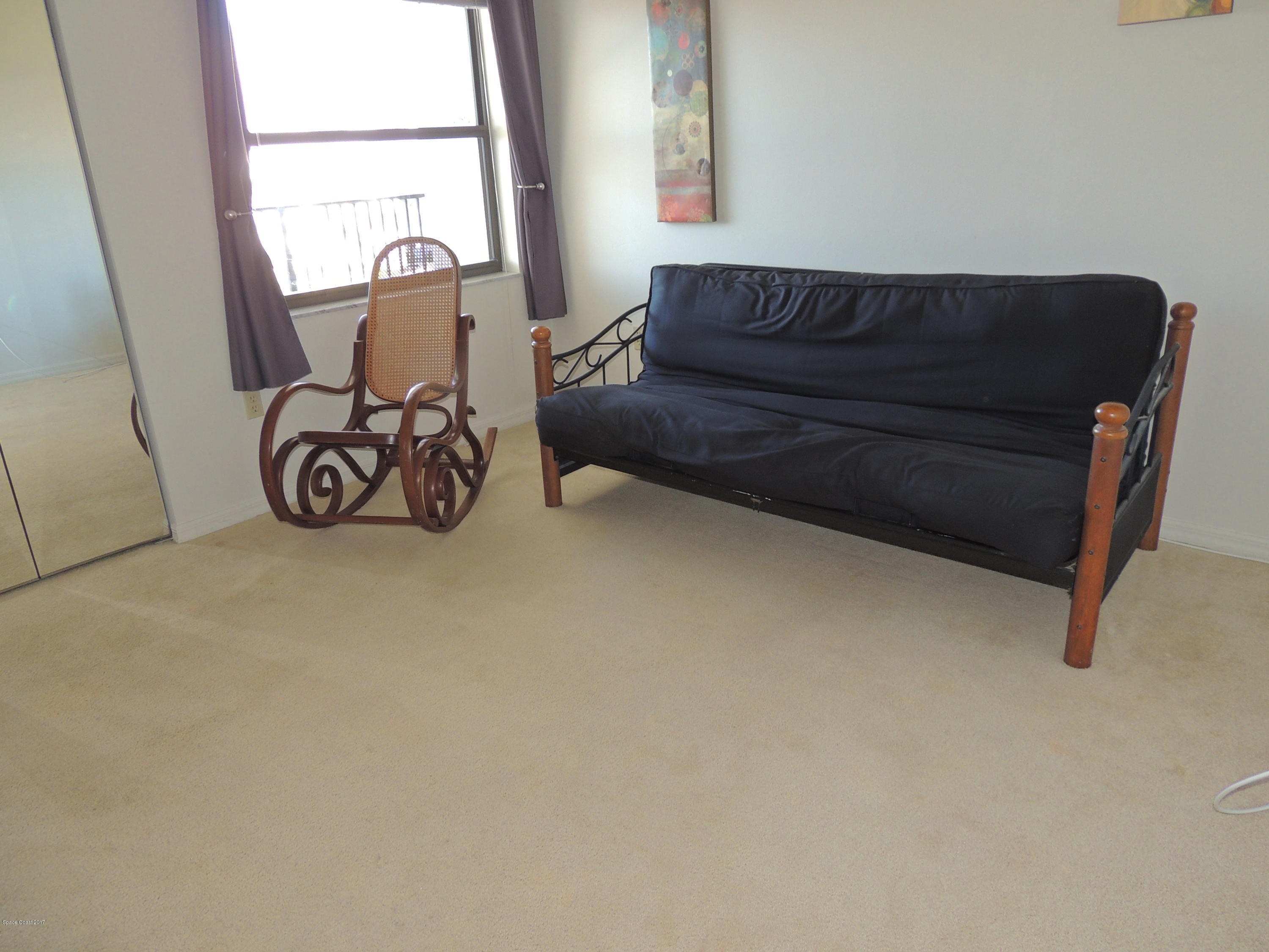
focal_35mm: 24
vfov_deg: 56.8
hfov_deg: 71.6
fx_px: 880
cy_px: 476
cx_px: 634
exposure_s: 1/30
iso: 200
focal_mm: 4.3
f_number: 3
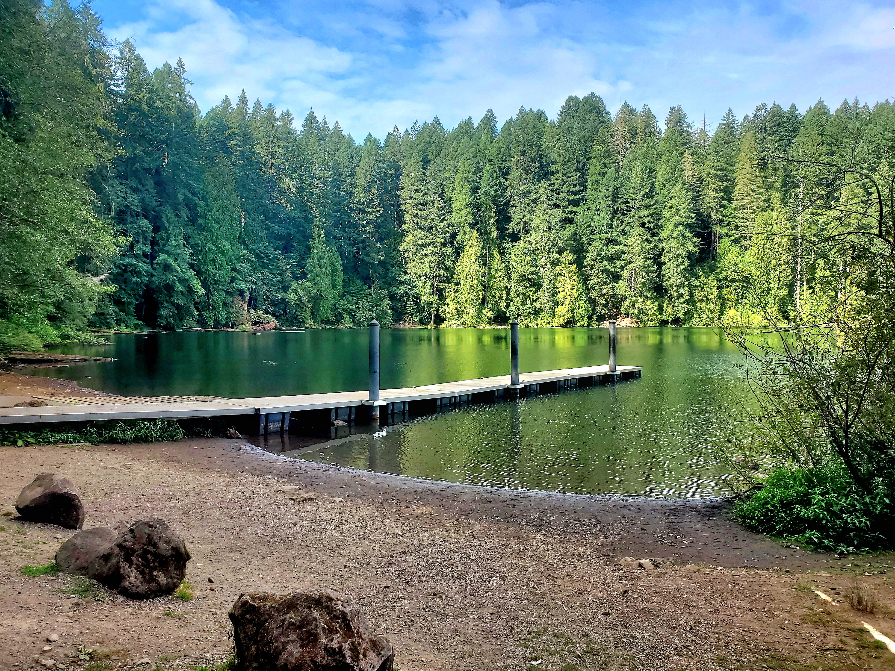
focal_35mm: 27
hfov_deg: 65.3
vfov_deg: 51.3
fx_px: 698
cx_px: 439
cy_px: 325
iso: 50
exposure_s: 1/667
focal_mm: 4.3
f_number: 2.4
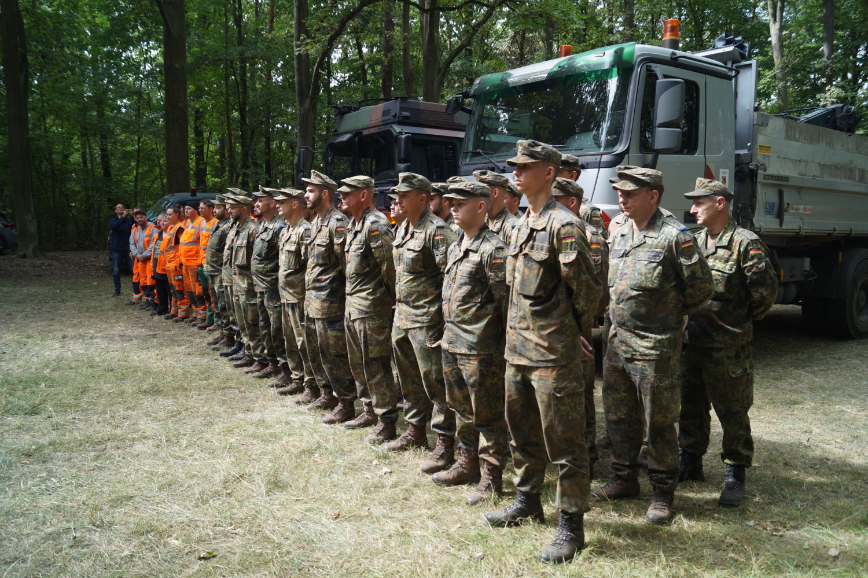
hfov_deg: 67.4
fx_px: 651
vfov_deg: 47.9
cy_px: 289
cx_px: 434
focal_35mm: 27
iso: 125
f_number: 4
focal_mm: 18
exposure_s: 1/160
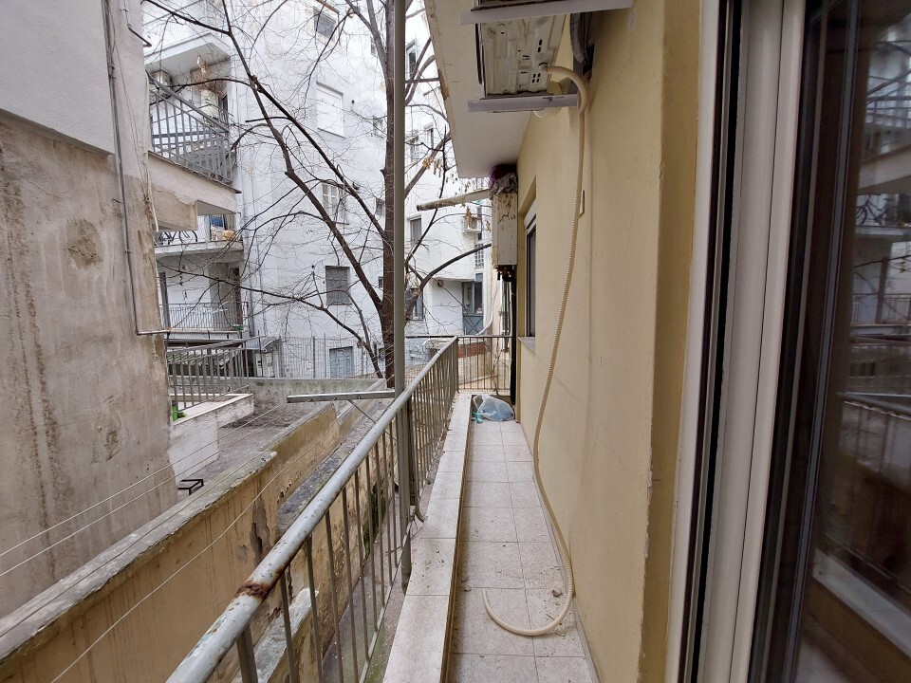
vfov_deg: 89.9
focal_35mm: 13
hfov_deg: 106.2
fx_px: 342
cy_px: 342
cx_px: 456
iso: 80
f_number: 2.2
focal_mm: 1.74
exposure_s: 1/100
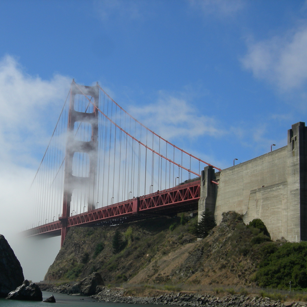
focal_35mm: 59
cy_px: 154
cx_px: 108
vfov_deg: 29.1
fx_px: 592
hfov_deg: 28.9
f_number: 7.8
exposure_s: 1/338
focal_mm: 10.4
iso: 64
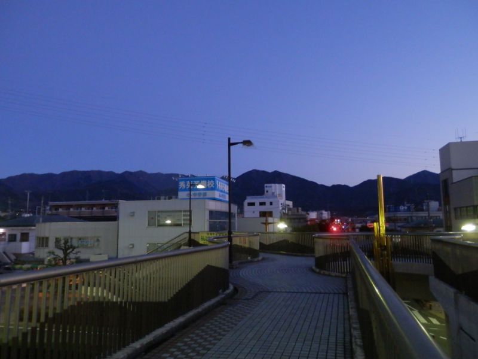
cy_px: 180
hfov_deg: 69.4
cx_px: 239
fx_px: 345
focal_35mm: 25
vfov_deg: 54.9
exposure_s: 1/4
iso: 320
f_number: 3
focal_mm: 4.5
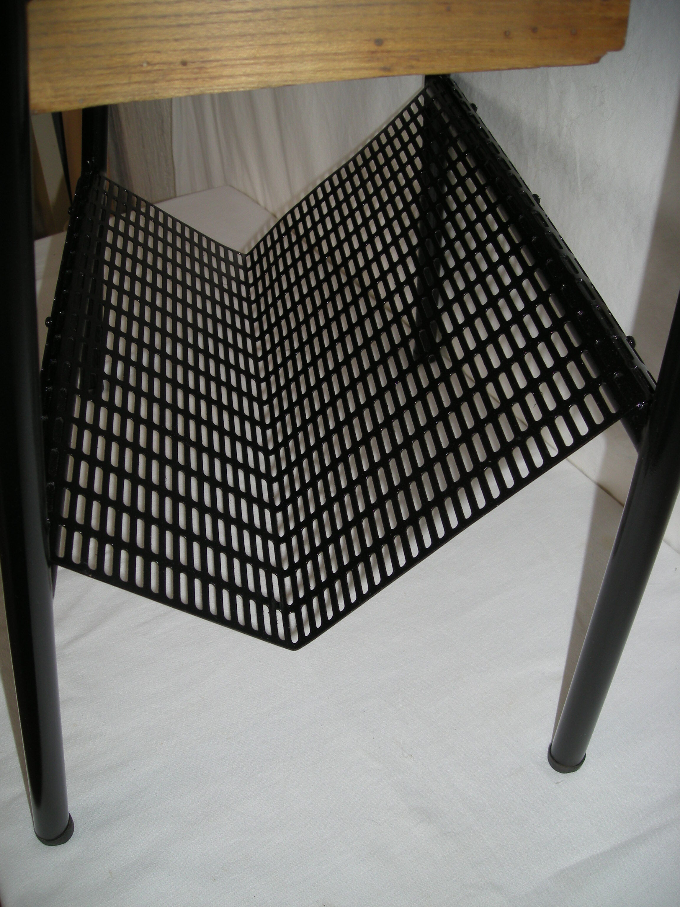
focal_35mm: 35
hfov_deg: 40.7
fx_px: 917
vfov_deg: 52.6
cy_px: 454
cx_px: 340
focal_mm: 5.7
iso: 50
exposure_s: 1/56.3
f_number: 2.8
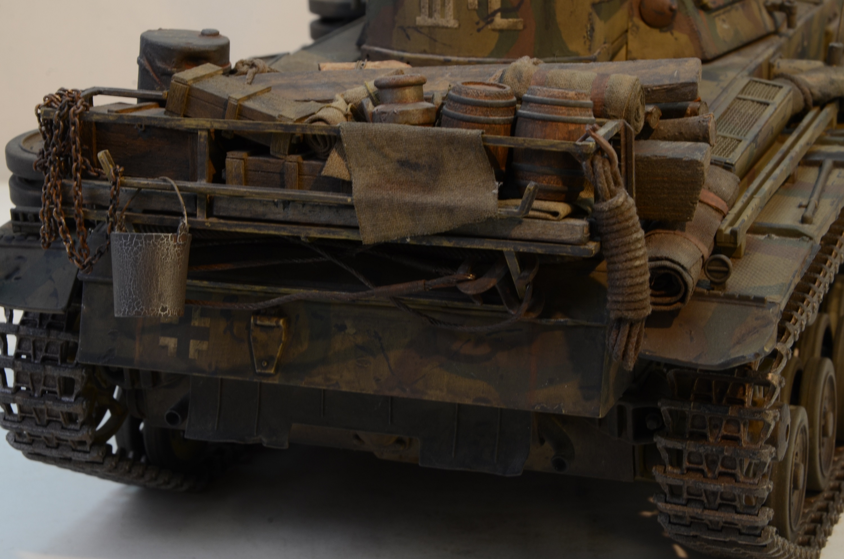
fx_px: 2632
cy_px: 280
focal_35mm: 112
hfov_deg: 18.2
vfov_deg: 12.1
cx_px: 422
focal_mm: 75
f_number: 18
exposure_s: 1/5
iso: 200
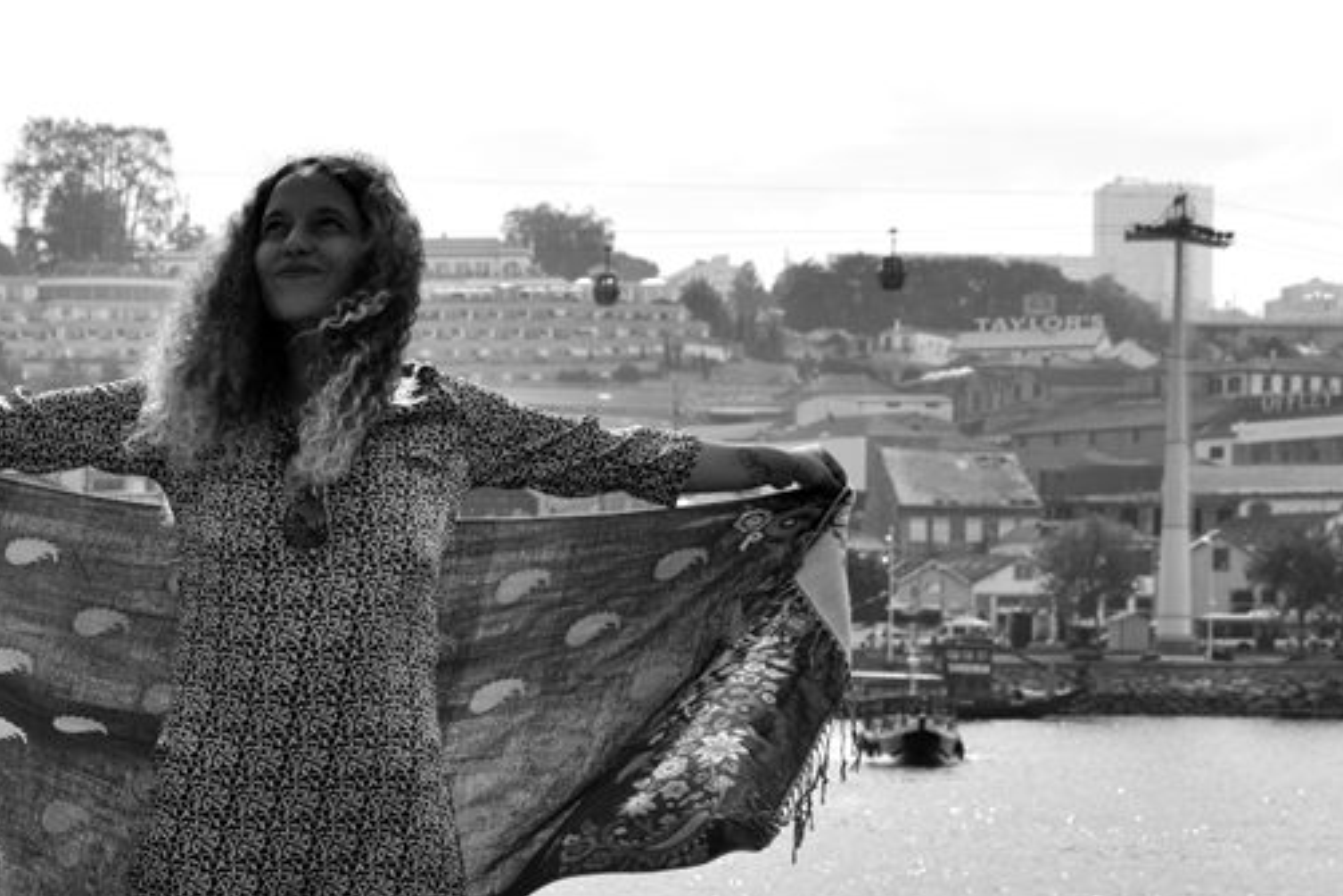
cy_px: 780
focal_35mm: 104
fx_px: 3881
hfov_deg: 19.4
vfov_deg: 13.1
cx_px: 198
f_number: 10
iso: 200
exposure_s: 1/400
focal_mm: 34
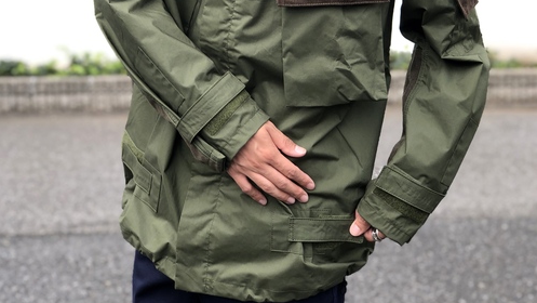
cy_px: -1
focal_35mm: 76
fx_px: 1083
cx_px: 268
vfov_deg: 15.6
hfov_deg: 27.9
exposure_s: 1/129
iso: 16
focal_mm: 6
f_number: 2.4
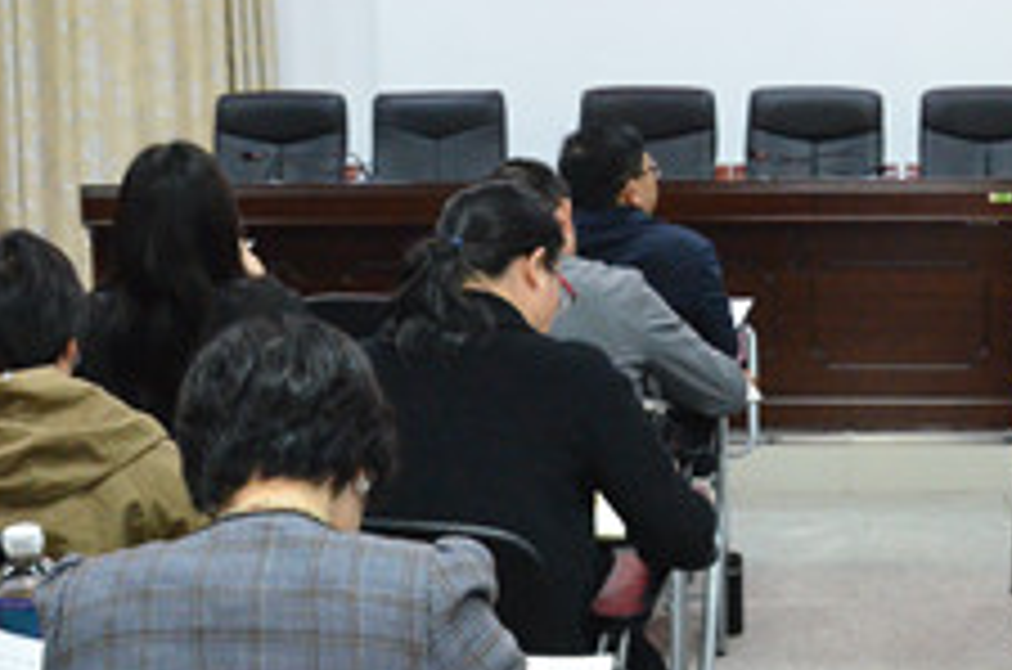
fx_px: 1851
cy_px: 396
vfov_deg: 20.5
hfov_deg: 29.7
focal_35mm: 66
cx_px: 837
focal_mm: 18
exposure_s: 1/100
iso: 4500
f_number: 5
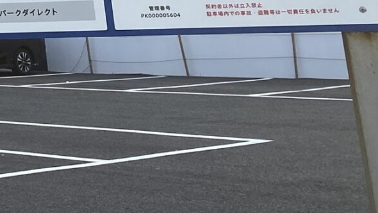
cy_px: -305
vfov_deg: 8.9
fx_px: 1233
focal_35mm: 123
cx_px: -352
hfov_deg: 14.7
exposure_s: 1/1258
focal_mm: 4.25
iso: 32
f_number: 1.8
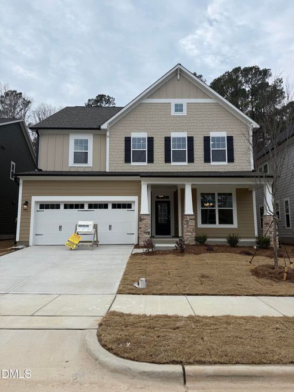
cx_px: 147
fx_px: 272
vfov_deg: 71.6
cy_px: 196
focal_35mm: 24
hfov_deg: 56.8
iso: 80
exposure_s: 1/3021
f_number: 1.78
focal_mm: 6.76
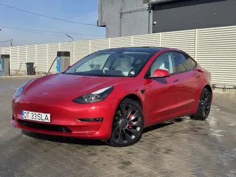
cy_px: 88
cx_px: 118
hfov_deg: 36.8
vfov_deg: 28.0
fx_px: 355
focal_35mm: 52
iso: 32
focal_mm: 5.96
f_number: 1.6
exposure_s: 1/2151
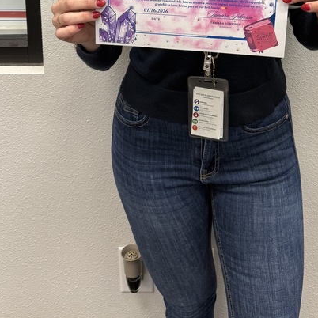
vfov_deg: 27.7
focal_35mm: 54
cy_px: -66
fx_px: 561
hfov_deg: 31.6
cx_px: 187
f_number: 1.78
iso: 125
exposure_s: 1/60
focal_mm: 6.76
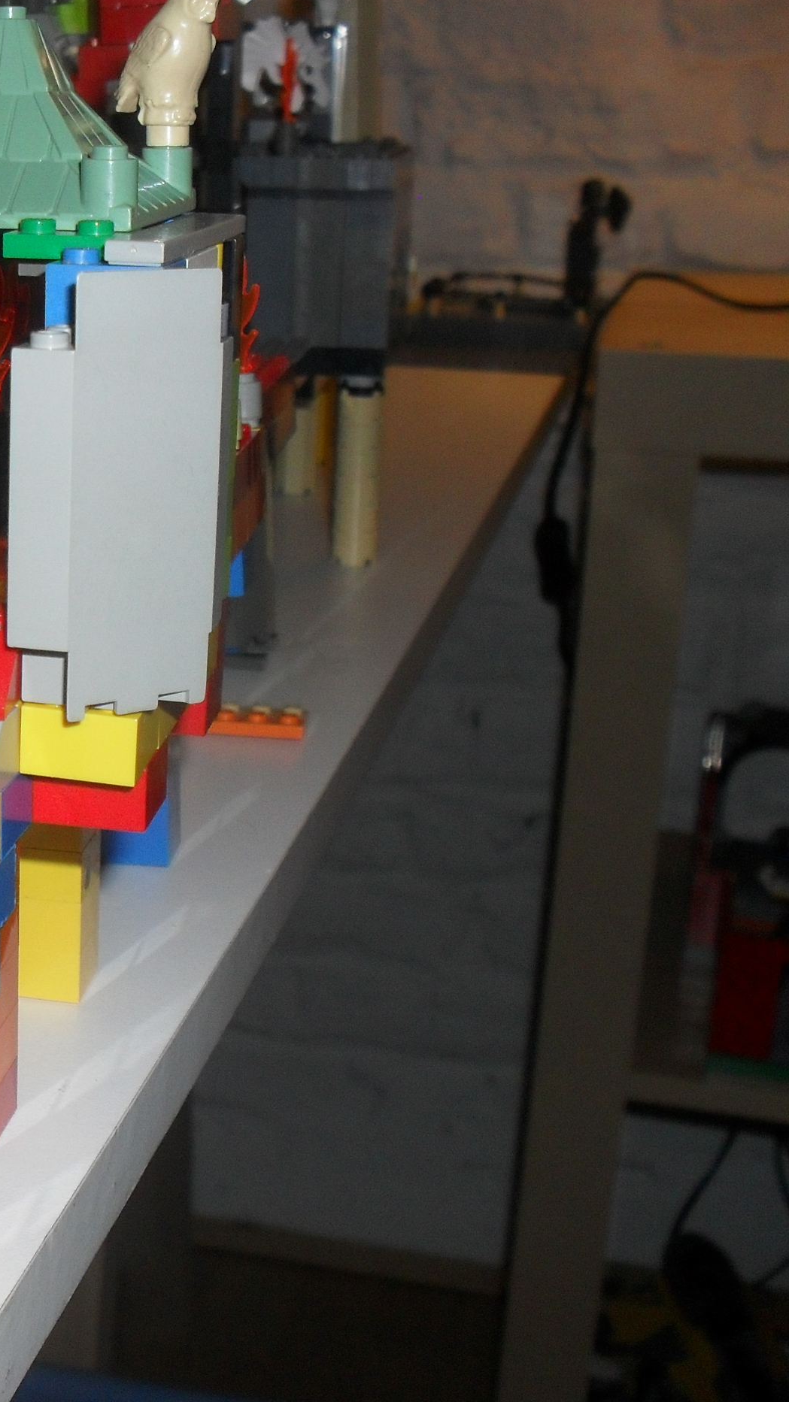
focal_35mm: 53
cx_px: -125
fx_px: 1971
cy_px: 713
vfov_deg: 39.2
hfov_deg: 21.2
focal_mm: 6.3
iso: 200
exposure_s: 1/45
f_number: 3.2
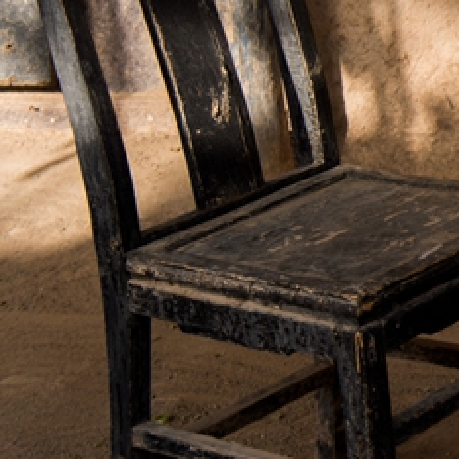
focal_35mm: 157
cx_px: 906
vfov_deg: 11.0
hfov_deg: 10.3
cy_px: -7
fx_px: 2355
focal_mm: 40
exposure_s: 1/100
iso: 160
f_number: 9
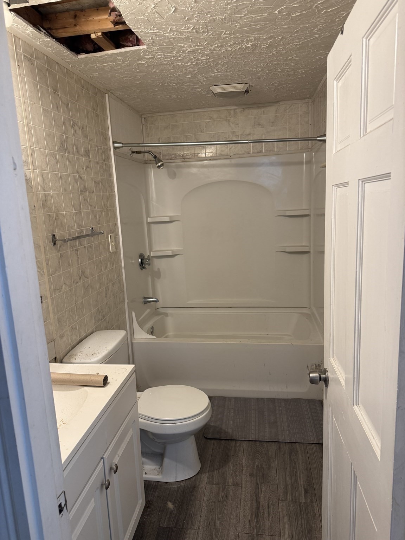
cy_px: 270
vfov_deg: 71.6
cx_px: 202
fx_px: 374
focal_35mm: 24
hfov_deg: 56.8
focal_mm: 6.76
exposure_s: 1/60
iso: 200
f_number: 1.78
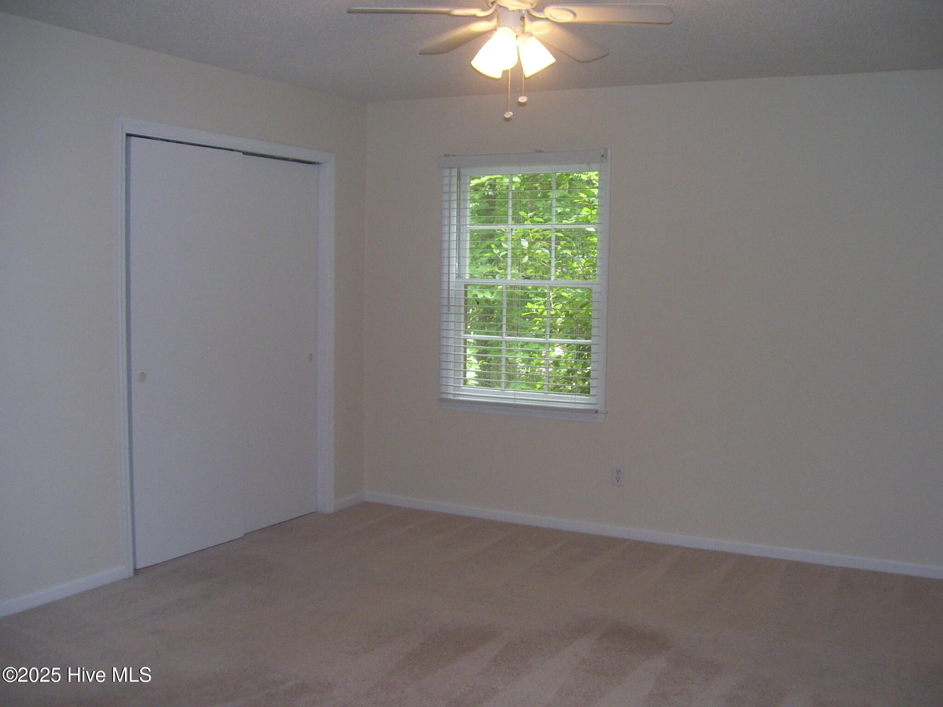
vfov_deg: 38.7
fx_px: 1008
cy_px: 354
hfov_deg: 50.1
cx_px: 472
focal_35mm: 37
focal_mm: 6
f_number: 2.7
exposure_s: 1/60
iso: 125
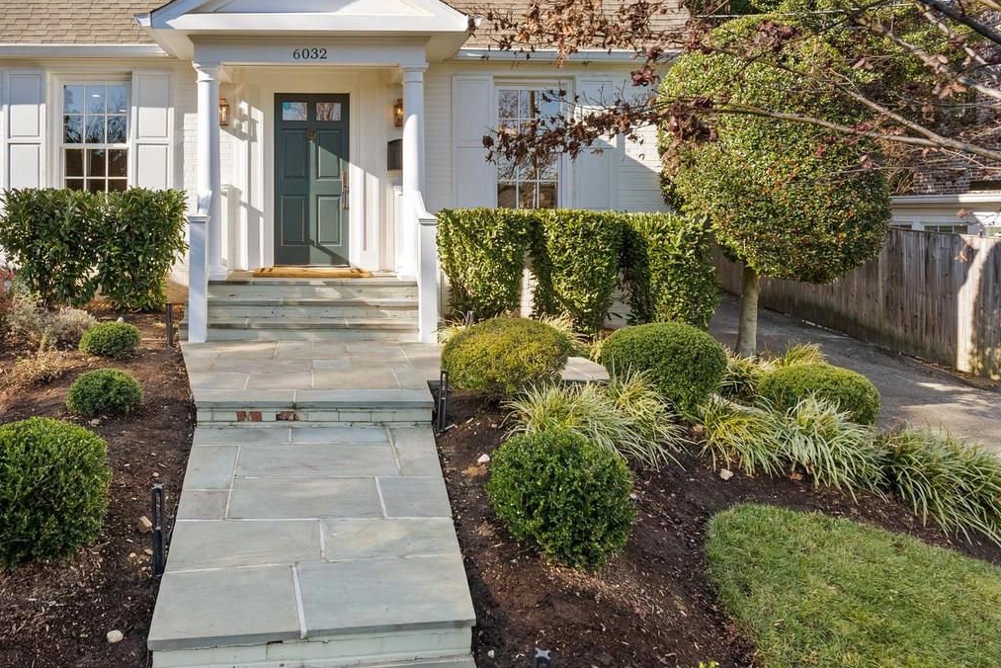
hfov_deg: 65.6
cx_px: 336
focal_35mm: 27
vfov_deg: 46.8
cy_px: 200
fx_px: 751
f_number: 8
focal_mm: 19
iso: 200
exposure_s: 1/200
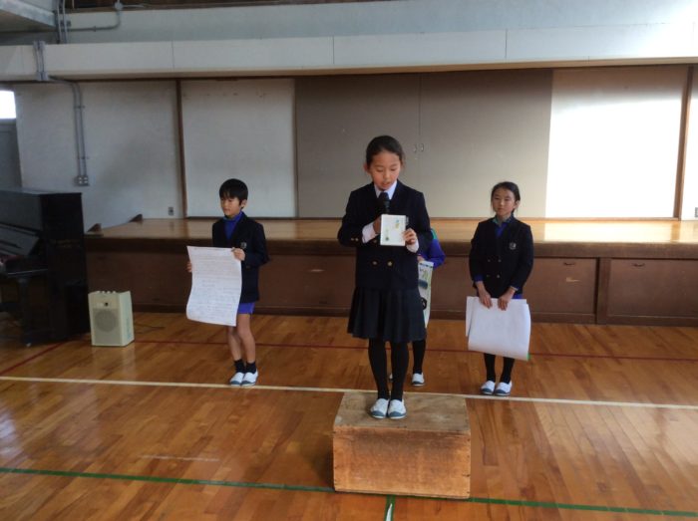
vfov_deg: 44.1
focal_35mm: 32
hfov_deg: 56.9
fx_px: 644
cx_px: 349
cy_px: 260
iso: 50
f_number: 2.4
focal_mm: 3.3
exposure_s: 1/120
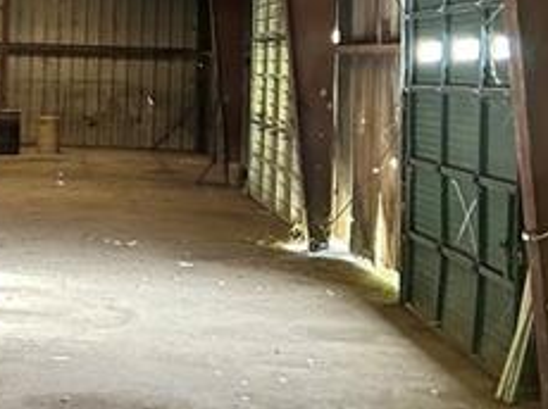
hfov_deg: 21.7
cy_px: 31
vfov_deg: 16.7
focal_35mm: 87
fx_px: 1376
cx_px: 2
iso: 500
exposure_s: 1/49
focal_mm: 5.7
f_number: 1.5
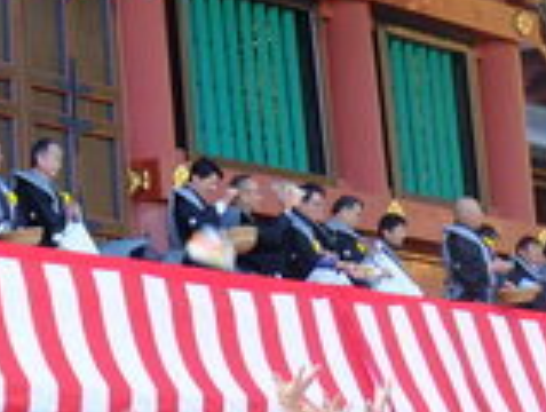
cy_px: 36
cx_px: -608
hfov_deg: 11.5
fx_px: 2403
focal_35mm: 152
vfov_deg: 9.8
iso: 640
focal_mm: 24.3
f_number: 3.2
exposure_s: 1/125
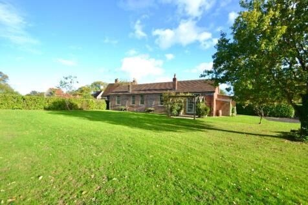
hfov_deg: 100.4
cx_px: 154
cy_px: 102
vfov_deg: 77.3
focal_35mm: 15
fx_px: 128
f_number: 6.3
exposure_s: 1/160
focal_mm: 10
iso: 100
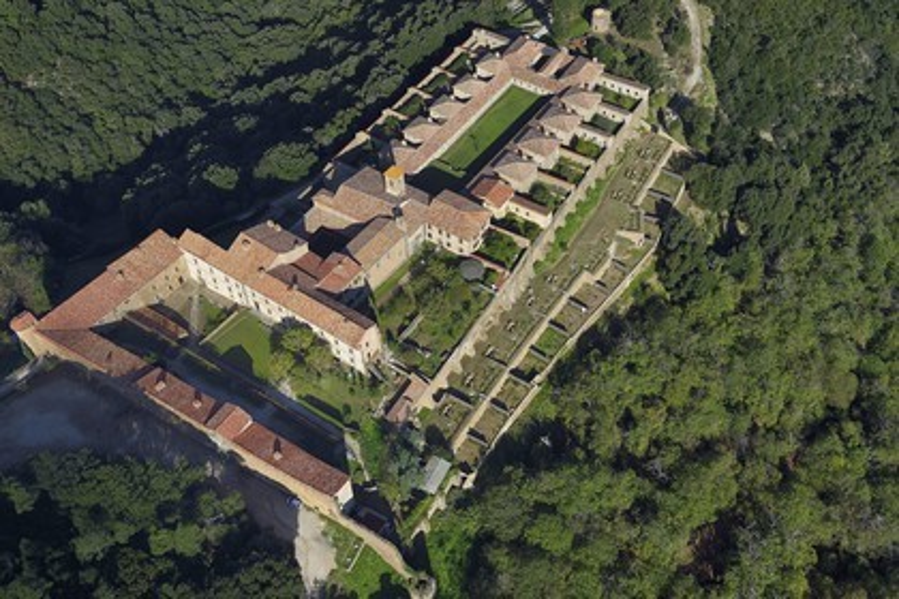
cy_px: 300
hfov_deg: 53.1
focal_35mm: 36
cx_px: 450
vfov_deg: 36.9
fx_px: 899
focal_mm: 36
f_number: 9
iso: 400
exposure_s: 1/1250
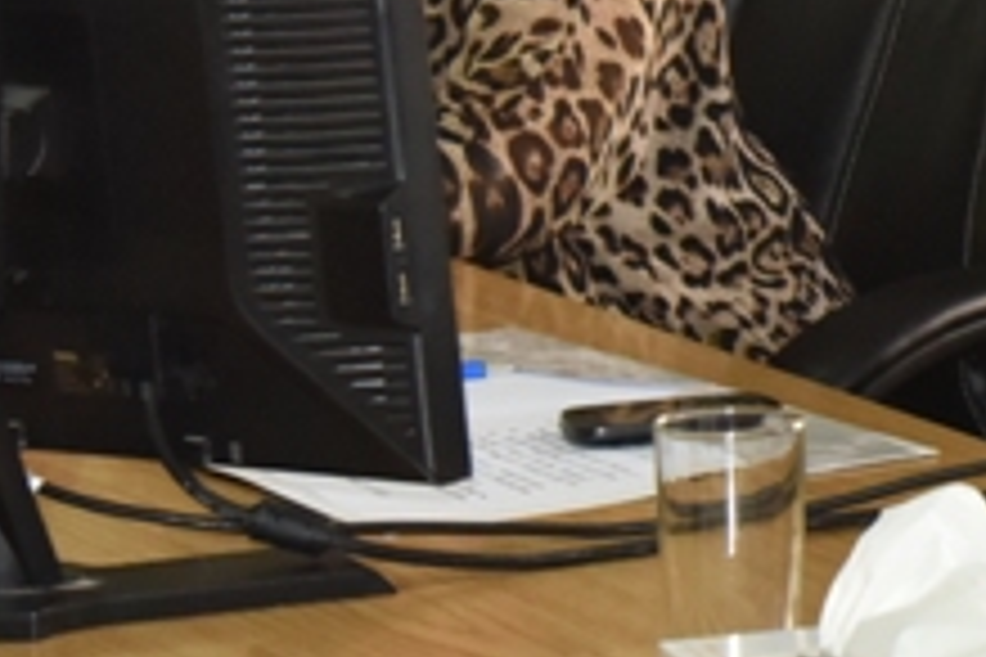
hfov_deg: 7.8
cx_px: 1742
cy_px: -11
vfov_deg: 5.3
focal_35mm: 257
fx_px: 7038
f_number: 6.3
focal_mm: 55
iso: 1600
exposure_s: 1/250
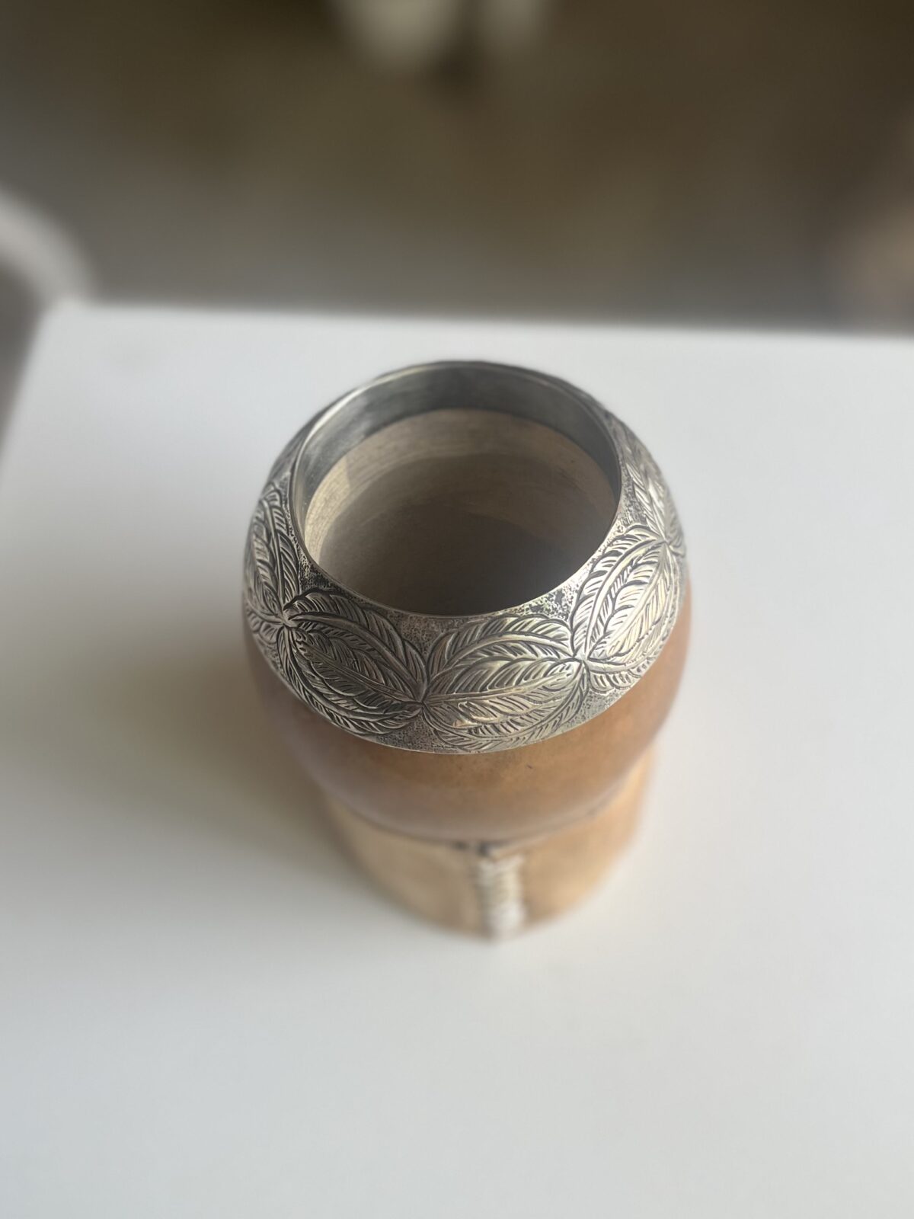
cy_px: 610
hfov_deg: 53.1
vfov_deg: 67.3
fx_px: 915
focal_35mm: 26
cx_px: 457
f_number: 1.6
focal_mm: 5.1
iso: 40
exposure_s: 1/271
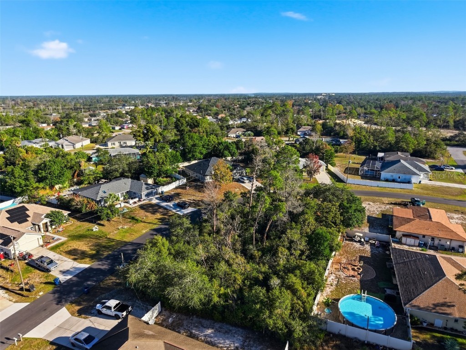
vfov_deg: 56.8
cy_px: 175
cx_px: 233
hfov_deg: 71.6
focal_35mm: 24
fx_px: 323
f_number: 1.8
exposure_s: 1/4000
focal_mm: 8.7
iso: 100
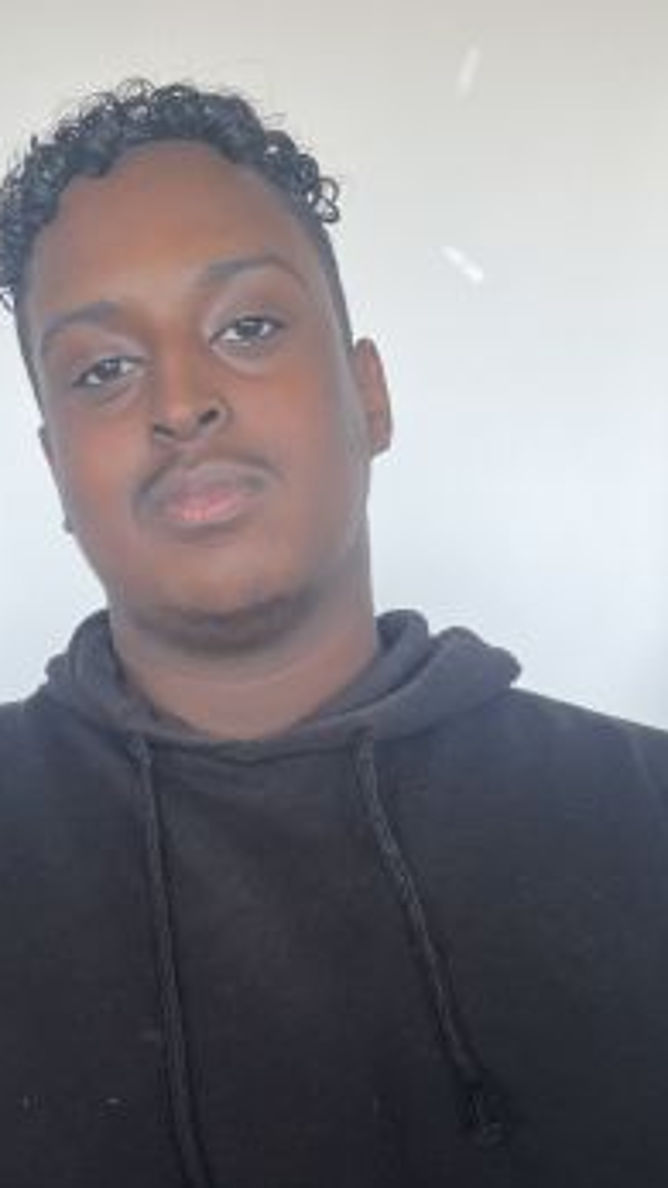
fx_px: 1544
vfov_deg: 42.0
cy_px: 671
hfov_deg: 24.3
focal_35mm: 49
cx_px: 212
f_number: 1.6
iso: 125
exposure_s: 1/120
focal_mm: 5.1
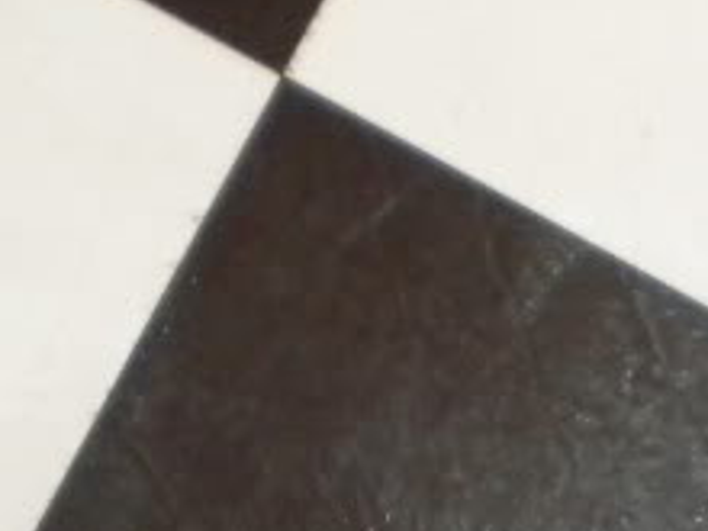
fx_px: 3334
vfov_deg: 8.7
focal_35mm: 163
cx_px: 615
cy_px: 1014
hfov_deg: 12.1
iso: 400
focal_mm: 6.3
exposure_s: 1/30
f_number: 3.1
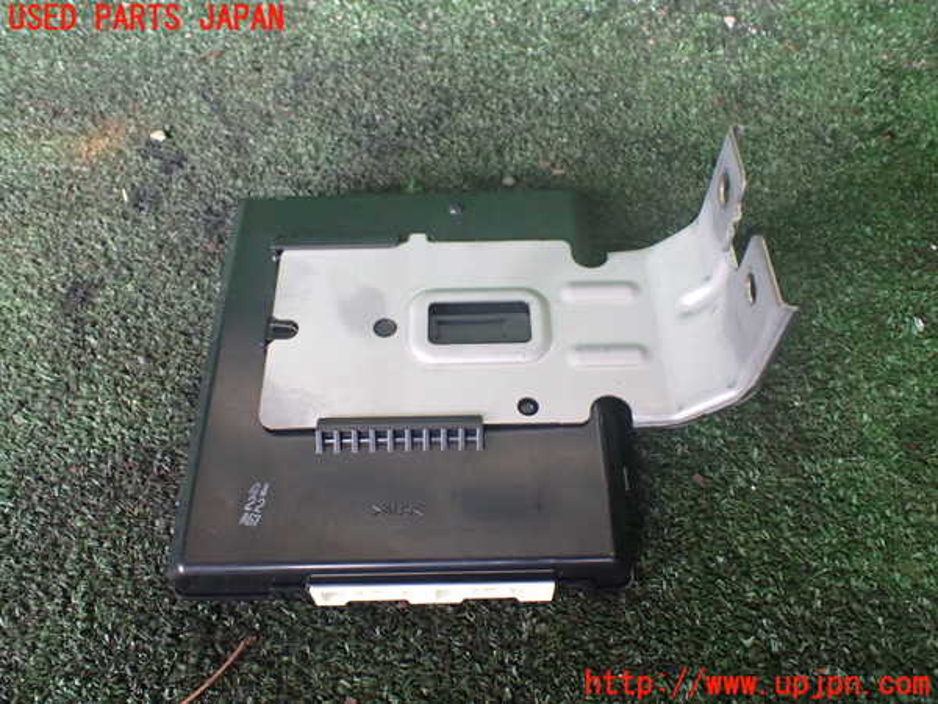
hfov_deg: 60.0
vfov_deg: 46.8
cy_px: 352
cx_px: 469
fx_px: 813
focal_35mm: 30
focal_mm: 5.4
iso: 800
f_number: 2.3
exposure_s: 1/40
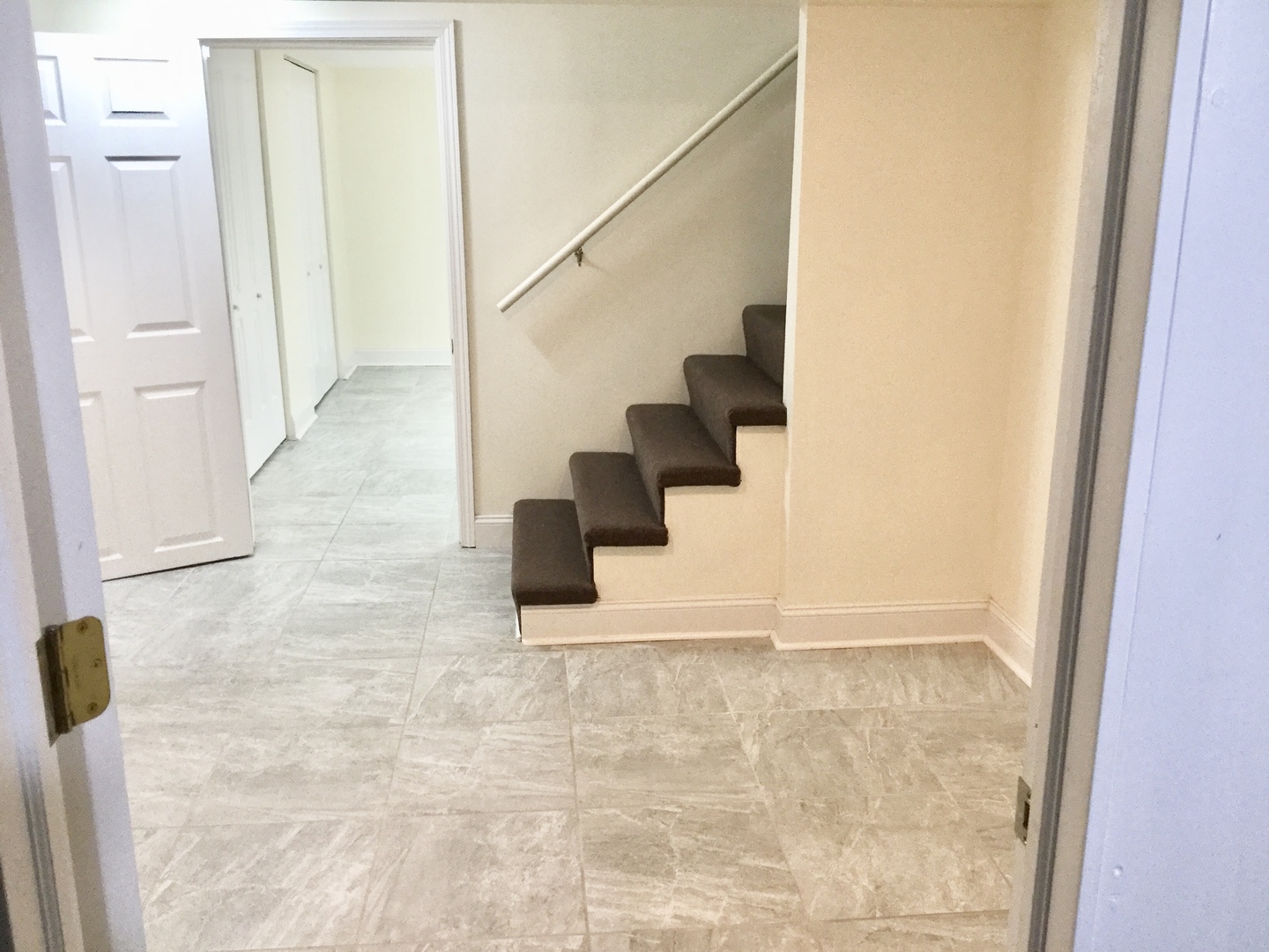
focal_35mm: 31
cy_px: 476
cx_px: 634
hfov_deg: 58.4
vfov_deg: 45.4
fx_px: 1136
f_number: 2.4
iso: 100
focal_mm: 3.3
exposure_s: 1/30
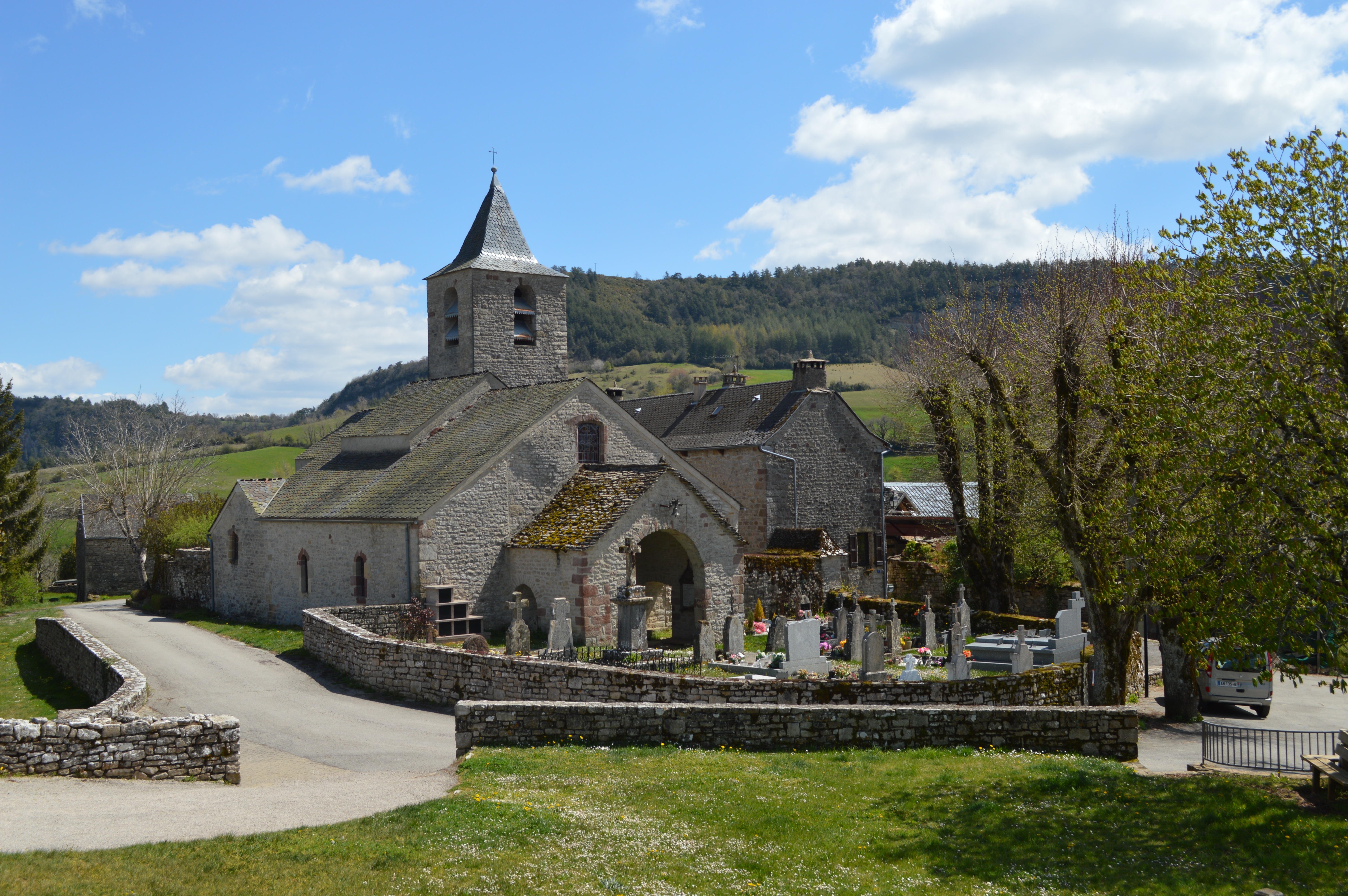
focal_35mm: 36
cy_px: 448
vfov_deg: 36.8
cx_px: 674
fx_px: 1347
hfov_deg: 53.2
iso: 100
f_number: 8
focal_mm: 24
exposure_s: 1/250
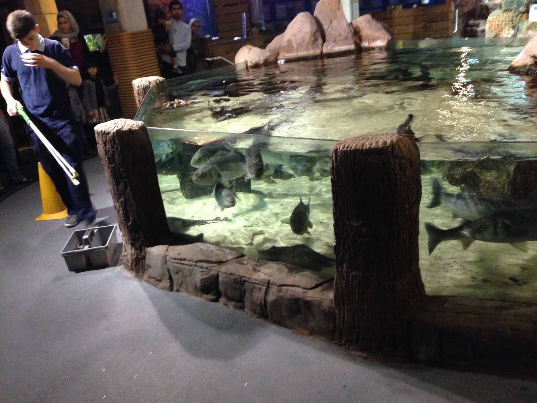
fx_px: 512
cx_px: 268
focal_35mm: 33
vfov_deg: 42.9
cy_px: 202
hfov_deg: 55.4
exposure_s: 1/17
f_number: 2.4
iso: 400
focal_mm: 4.12
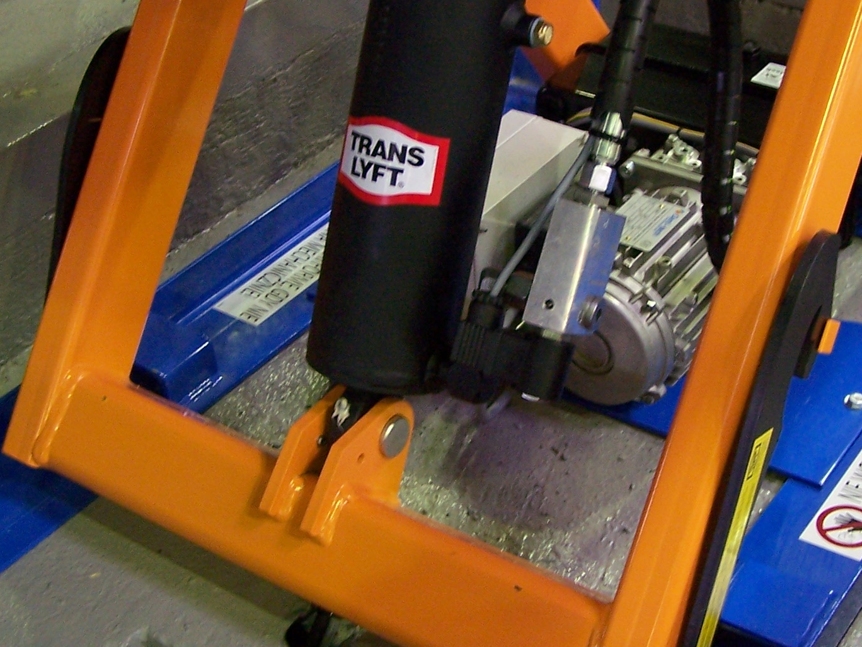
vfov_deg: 22.9
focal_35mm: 64
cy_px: 231
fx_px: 1594
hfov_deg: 30.2
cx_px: 517
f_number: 2.8
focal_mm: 6.3
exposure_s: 1/8
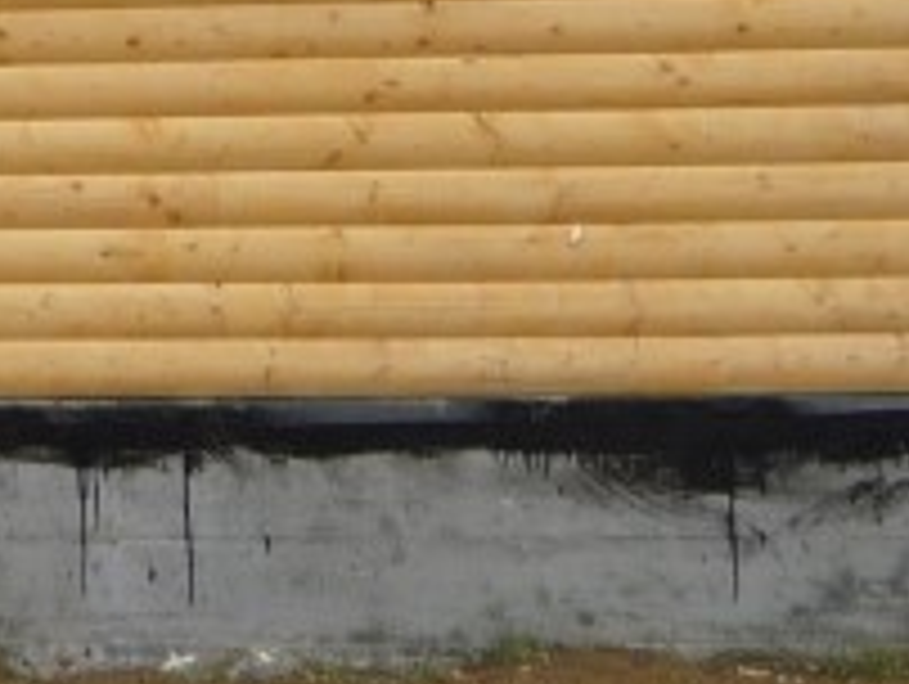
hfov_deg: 12.7
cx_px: -162
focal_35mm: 152
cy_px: -432
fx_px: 3996
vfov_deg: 9.4
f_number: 4
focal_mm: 5.2
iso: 100
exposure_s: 1/200
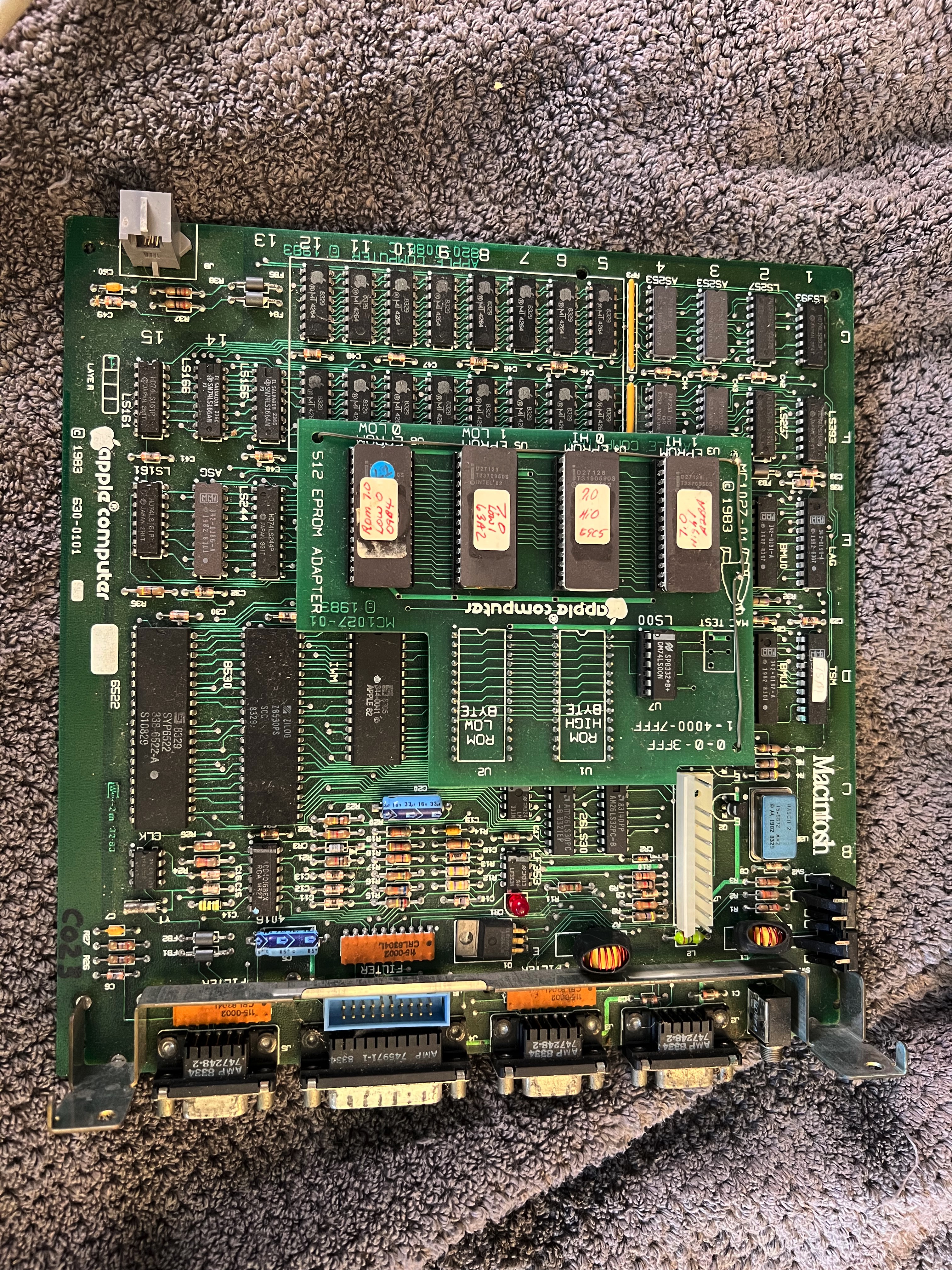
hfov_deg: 53.1
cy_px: 635
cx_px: 476
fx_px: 953
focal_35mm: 26
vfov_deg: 67.3
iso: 320
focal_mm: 5.7
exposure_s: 1/60
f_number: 1.5
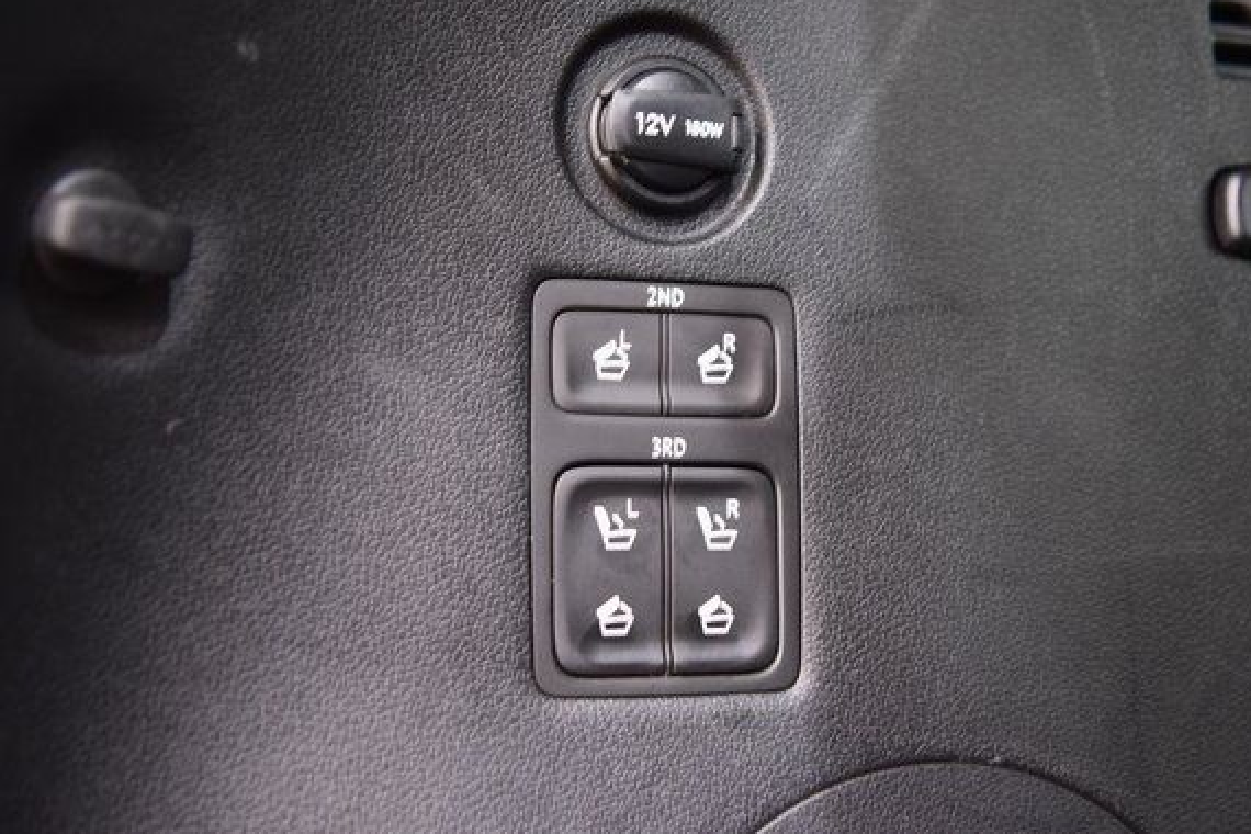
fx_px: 2224
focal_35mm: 64
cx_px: 667
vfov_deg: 21.2
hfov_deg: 31.4
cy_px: 387
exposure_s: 1/4
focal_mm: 38
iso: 1600
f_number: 2.8
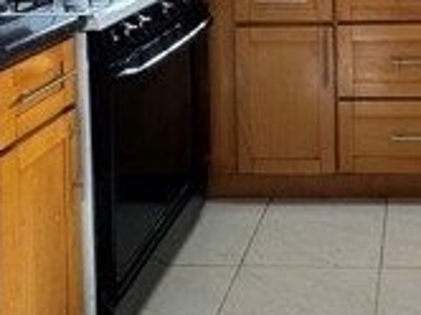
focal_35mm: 54
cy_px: -119
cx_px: 388
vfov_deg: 23.2
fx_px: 656
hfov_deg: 33.5
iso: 80
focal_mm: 2.22
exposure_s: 1/120
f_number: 2.2
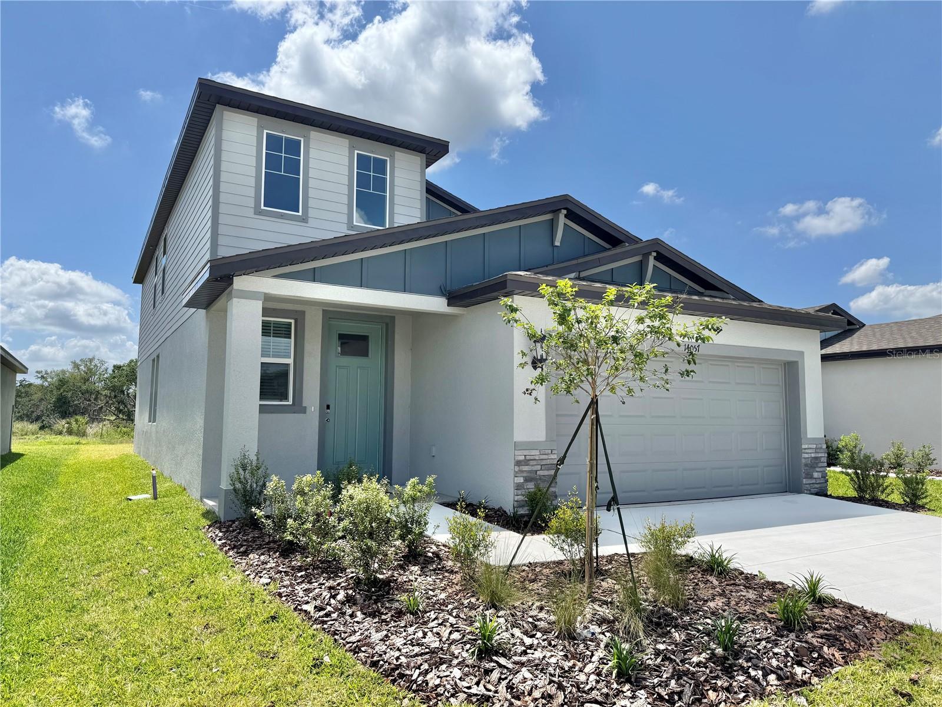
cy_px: 354
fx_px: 653
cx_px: 471
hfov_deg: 71.6
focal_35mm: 24
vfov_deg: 56.8
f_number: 1.78
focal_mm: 6.76
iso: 80
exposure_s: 1/6410
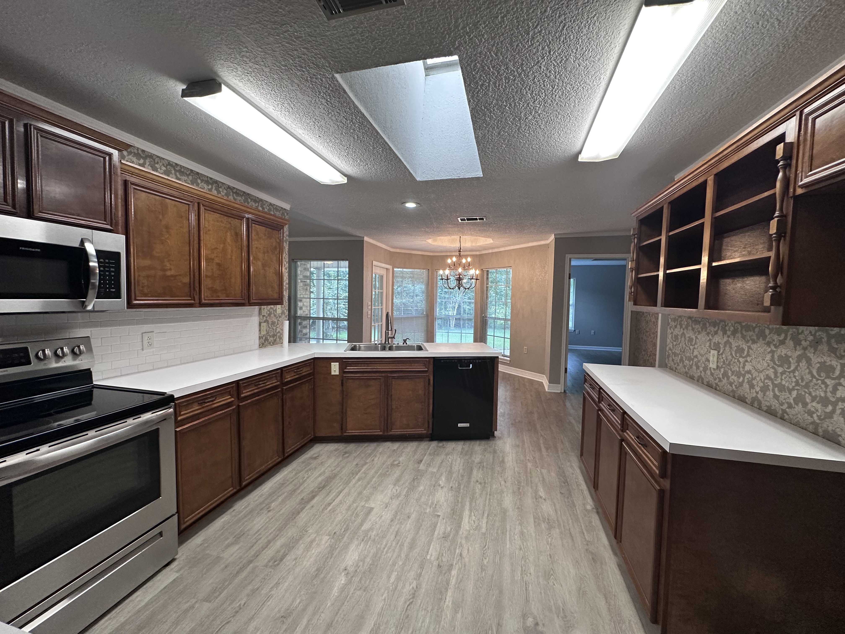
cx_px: 422
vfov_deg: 85.7
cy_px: 317
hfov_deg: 102.1
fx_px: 342
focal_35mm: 14
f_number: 2.2
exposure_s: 1/120
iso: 200
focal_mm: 2.22
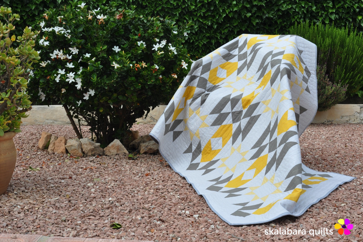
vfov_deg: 28.1
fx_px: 484
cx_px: 182
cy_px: 121
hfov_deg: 41.1
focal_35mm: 48
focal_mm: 32
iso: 200
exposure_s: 1/160
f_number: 13
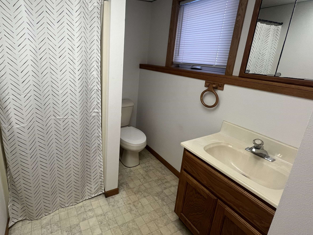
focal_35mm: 17
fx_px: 154
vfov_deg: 73.9
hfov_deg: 88.3
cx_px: 109
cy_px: 94
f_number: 1.8
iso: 125
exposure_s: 1/120
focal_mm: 1.57
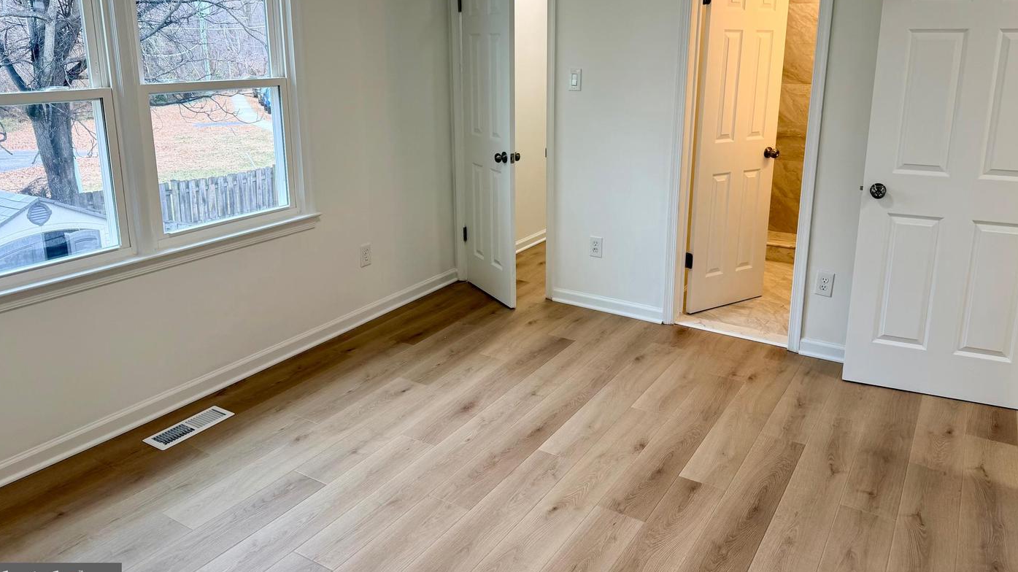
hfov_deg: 69.9
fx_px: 729
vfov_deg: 42.5
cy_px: 211
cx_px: 519
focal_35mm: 27
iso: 80
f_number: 1.78
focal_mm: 6.76
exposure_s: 1/129
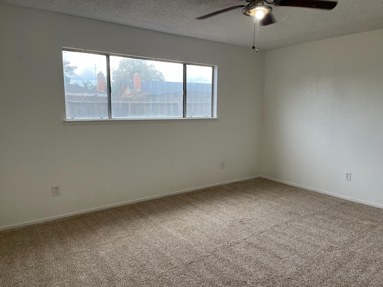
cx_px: 192
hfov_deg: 67.3
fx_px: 288
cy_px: 144
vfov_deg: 53.1
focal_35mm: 26
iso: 50
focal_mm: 5.1
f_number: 1.6
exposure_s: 1/161
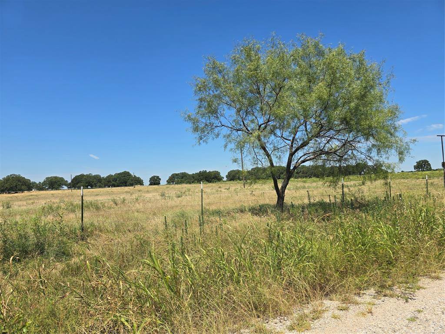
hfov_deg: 73.9
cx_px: 222
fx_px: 296
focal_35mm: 23
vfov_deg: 58.9
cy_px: 167
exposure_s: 1/984
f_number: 1.7
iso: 12
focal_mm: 6.3
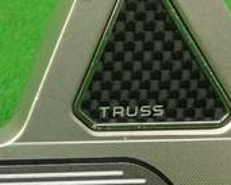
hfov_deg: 16.3
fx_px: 773
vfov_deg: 13.6
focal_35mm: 113
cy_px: 130
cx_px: -46
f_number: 2.4
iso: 160
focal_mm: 3.3
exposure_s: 1/30
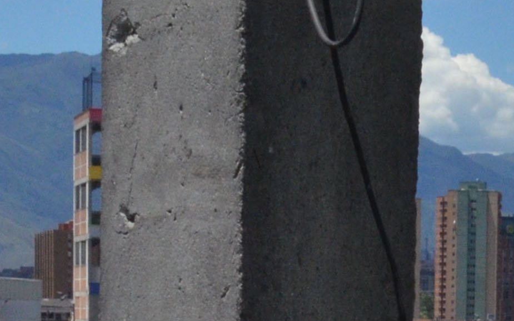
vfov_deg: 4.0
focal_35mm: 325
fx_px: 4552
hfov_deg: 6.4
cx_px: 471
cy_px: 788
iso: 1000
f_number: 18
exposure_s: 1/1250
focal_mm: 40
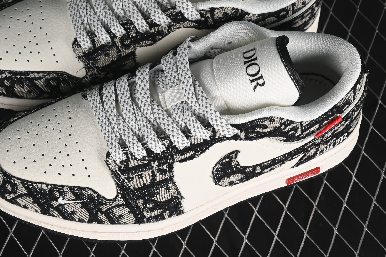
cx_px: 156
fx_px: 1115
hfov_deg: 19.6
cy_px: 87
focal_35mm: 104
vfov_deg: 13.1
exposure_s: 1/60
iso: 160
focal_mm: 50
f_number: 7.1
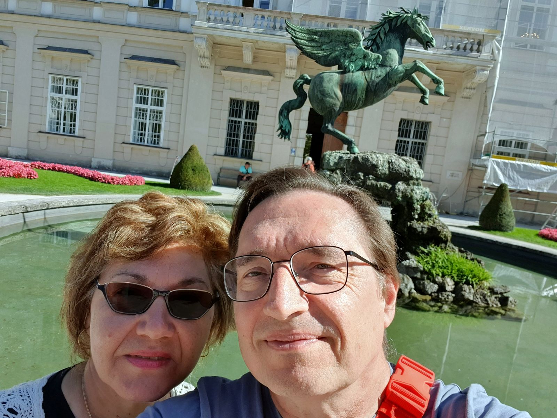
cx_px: 278
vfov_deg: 54.9
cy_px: 209
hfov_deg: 69.4
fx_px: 402
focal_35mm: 25
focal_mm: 3.3
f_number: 1.9
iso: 50
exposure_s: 1/1256
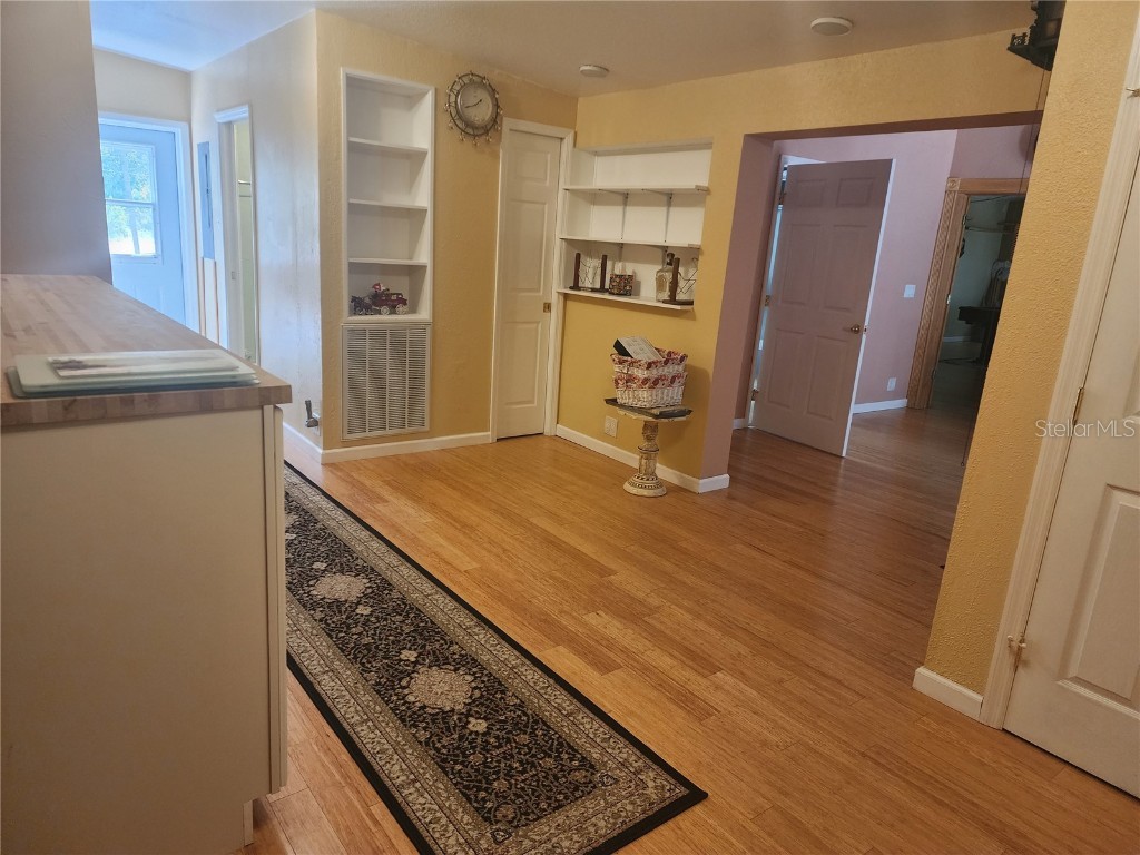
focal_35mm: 23
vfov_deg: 58.9
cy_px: 428
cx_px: 570
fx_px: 757
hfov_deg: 73.9
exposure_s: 1/120
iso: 320
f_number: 1.8
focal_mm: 6.4
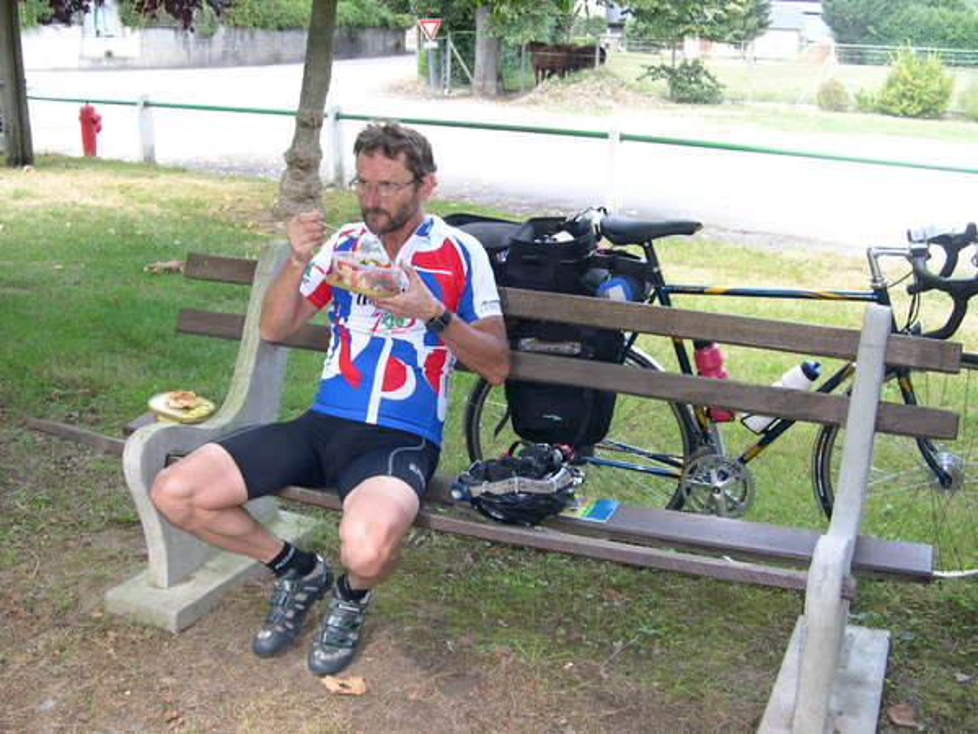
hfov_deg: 49.0
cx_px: 489
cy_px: 367
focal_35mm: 38
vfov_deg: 37.7
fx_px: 1074
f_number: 2.8
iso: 141
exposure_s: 1/100
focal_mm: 8
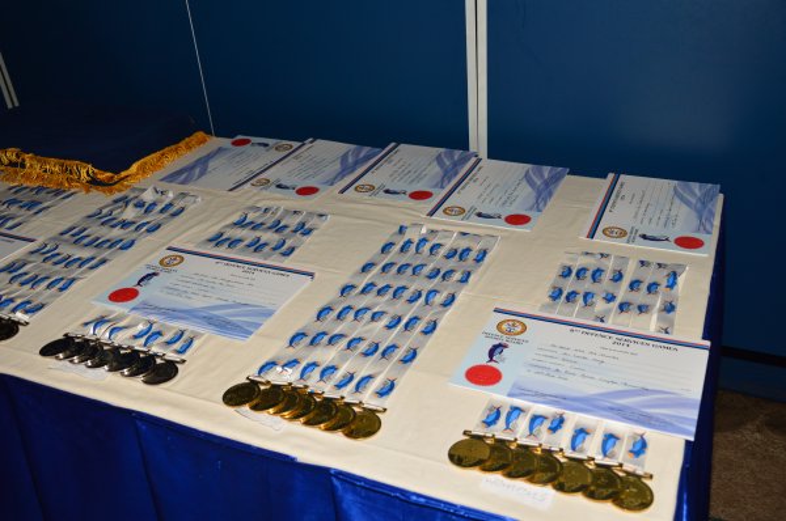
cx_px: 393
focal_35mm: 36
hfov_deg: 53.2
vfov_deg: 36.8
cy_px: 260
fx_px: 785
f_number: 3.8
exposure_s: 1/50
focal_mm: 24
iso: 400
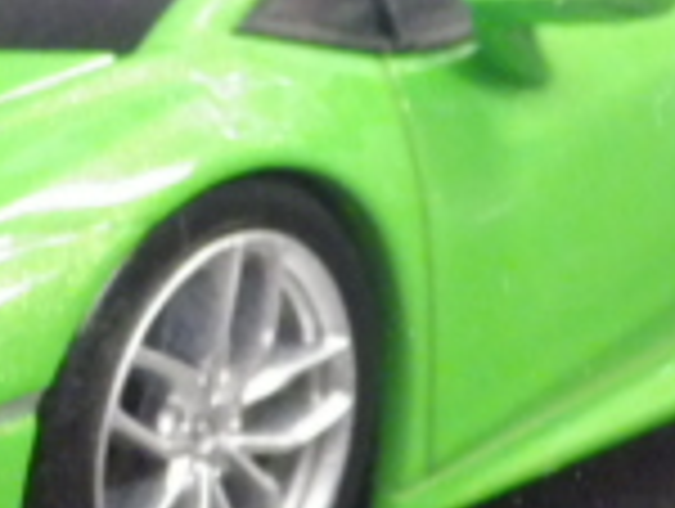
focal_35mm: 251
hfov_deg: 7.8
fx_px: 4902
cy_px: 126
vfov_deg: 5.9
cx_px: -68
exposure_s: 1/25
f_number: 4
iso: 1000
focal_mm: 10.7
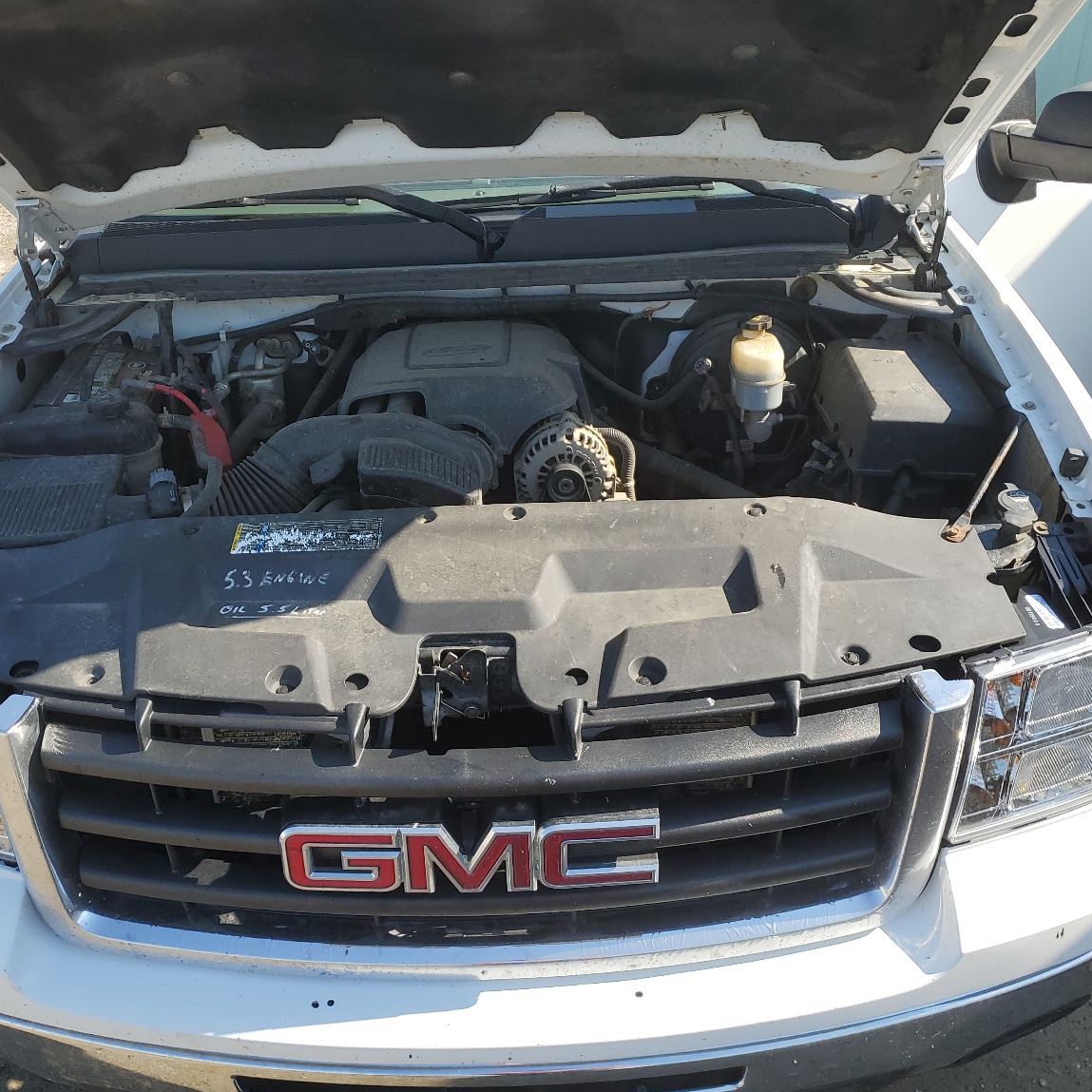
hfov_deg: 50.9
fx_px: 1142
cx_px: 471
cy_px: 567
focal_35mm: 32
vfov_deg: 51.1
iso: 50
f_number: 1.5
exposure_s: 1/1429
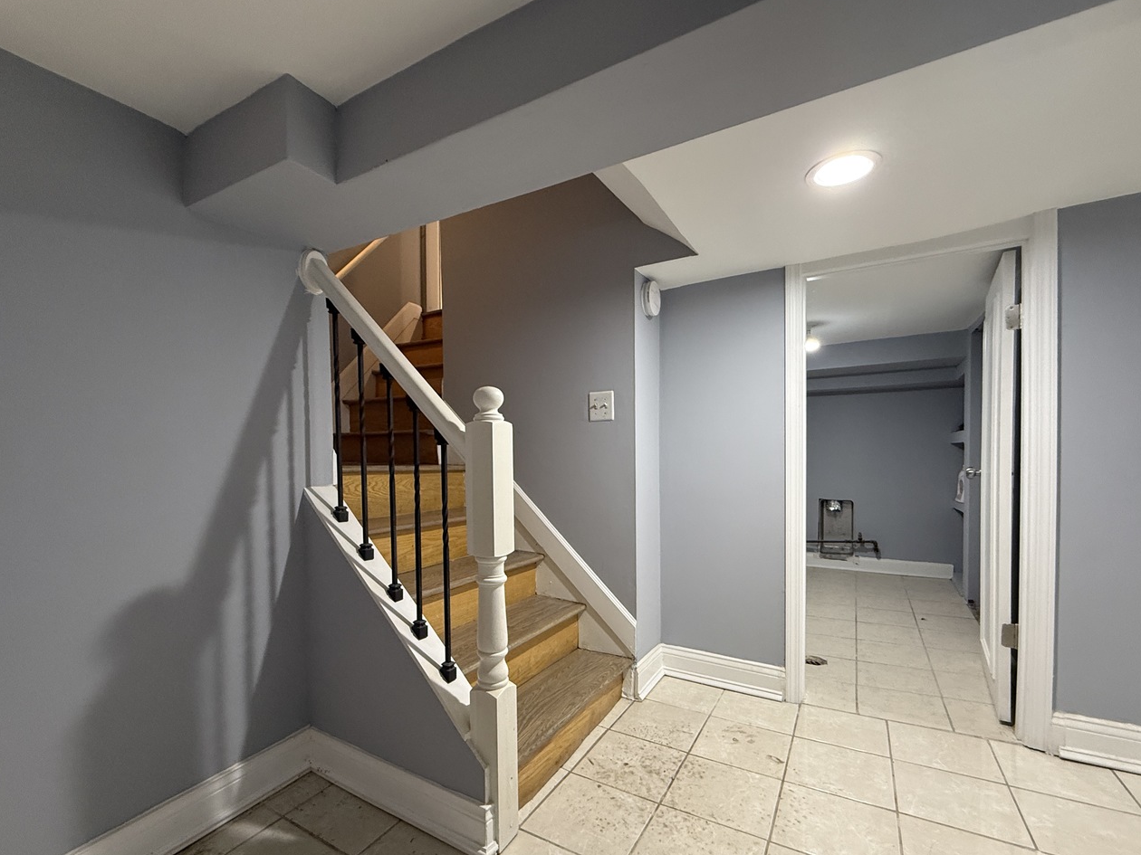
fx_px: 527
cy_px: 466
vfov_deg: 77.9
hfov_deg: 94.5
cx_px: 556
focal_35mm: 16
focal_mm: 2.22
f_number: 2.2
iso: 320
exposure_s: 1/60
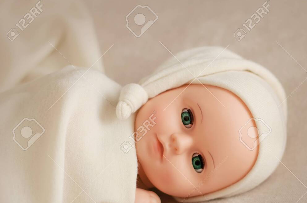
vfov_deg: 13.9
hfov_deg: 20.8
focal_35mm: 98
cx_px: 196
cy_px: 121
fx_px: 834
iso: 160
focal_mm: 50
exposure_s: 1/160
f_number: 2.2
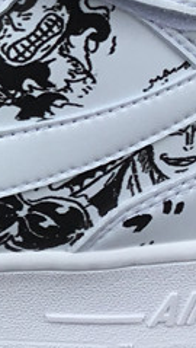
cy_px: 98
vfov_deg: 16.8
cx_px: -180
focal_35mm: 127
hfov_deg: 9.1
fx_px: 1170
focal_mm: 3.3
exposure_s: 1/369
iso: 25
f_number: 2.4
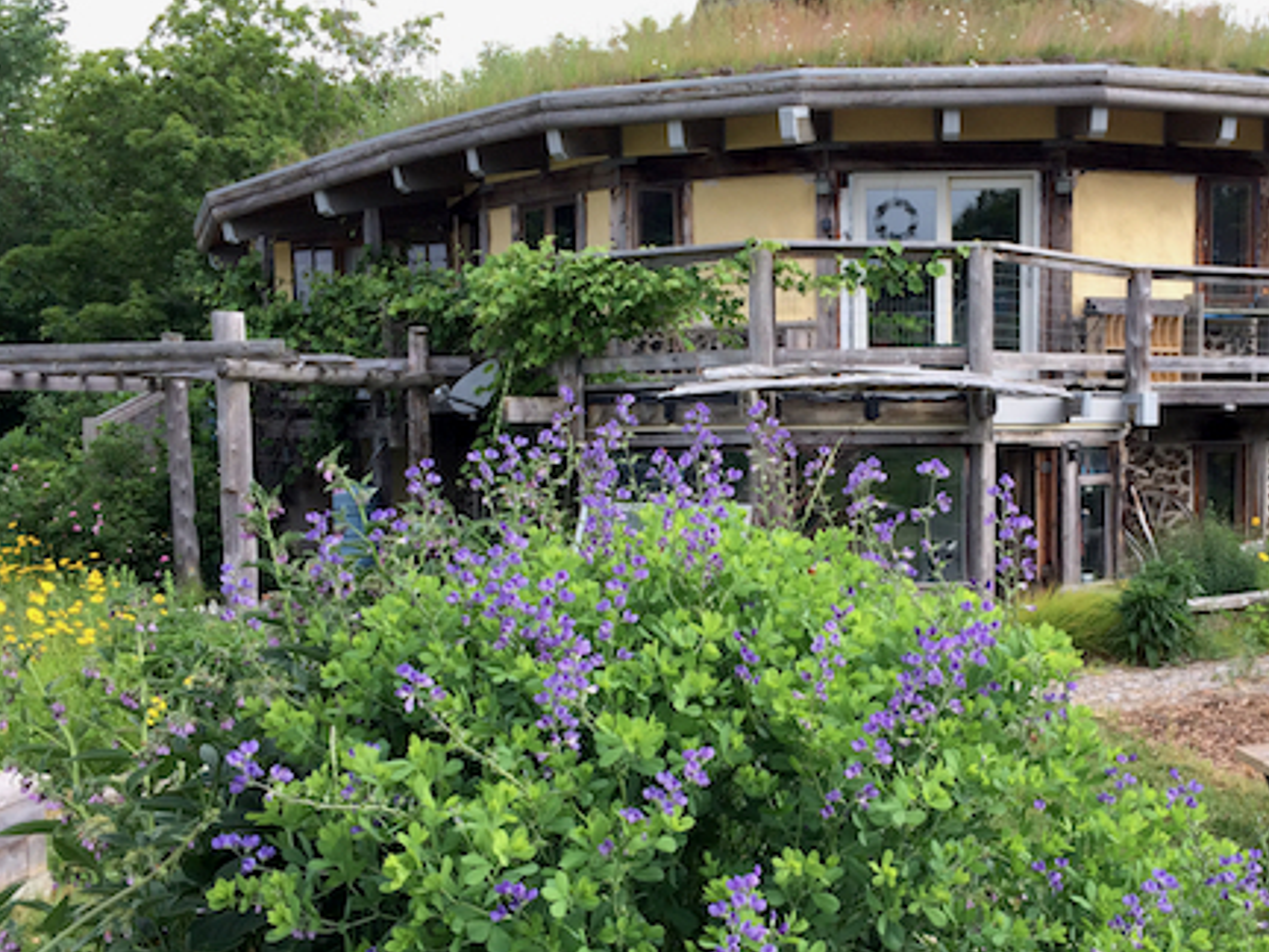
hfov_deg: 43.4
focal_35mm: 43
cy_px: 576
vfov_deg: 33.5
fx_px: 1576
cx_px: 822
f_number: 2.2
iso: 32
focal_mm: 4.15
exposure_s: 1/805
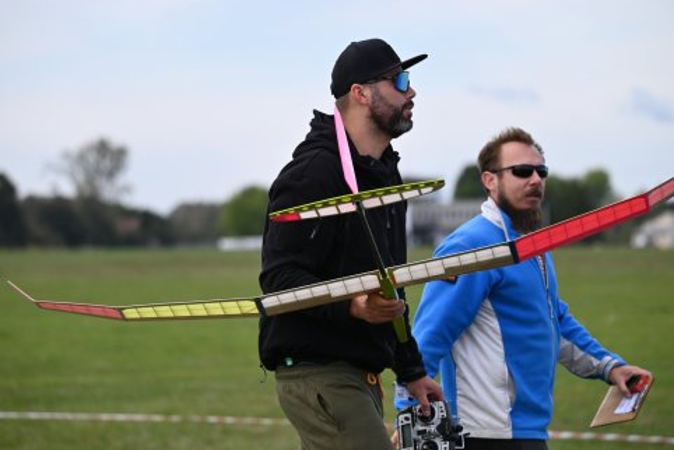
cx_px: 336
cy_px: 224
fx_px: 3765
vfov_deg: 6.8
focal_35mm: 201
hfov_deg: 10.2
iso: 640
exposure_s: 1/1600
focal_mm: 195
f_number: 5.3
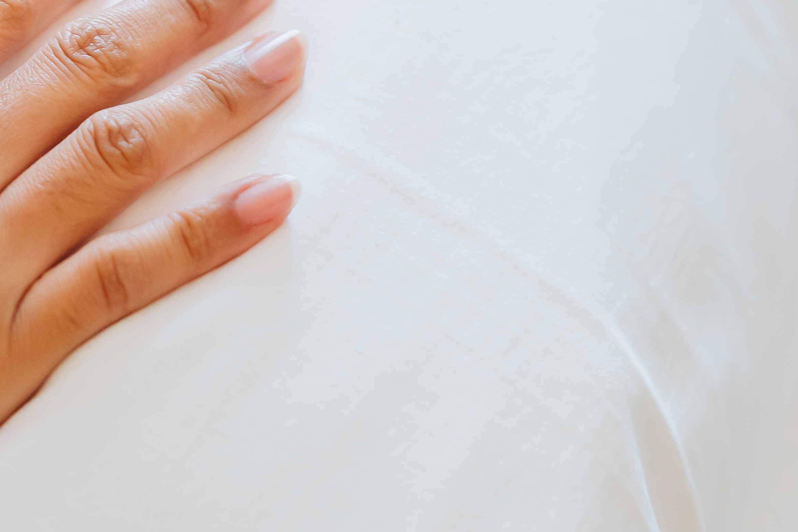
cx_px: 434
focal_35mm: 126
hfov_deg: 16.3
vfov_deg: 10.9
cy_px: 221
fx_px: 2793
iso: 500
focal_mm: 42
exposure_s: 1/125
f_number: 2.8
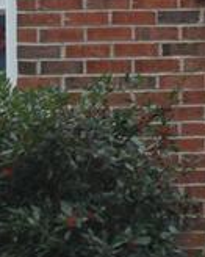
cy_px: -409
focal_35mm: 461
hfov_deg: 3.2
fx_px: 3502
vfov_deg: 4.1
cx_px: 739
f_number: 5
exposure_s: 1/100
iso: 800
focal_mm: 35
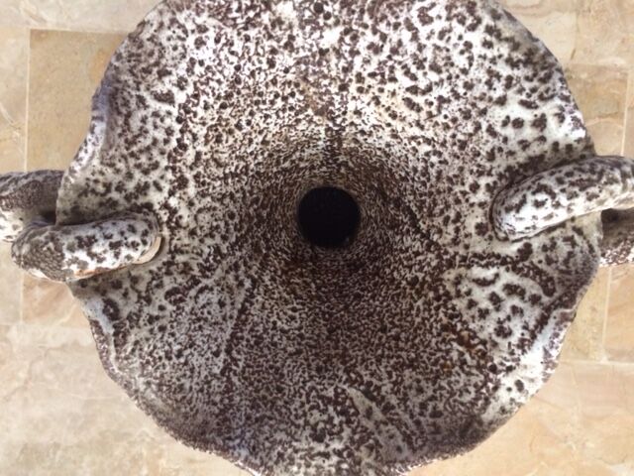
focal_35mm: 29
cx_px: 317
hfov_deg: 61.7
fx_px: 531
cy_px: 238
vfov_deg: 48.2
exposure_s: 1/17
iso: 320
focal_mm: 4.15
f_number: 2.2
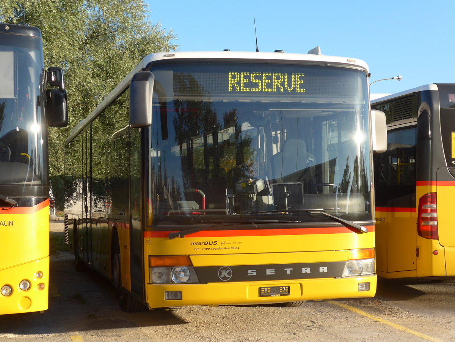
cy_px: 171
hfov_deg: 29.4
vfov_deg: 22.3
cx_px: 228
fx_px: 868
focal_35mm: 66
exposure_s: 1/250
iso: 80
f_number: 3.9
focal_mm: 13.4
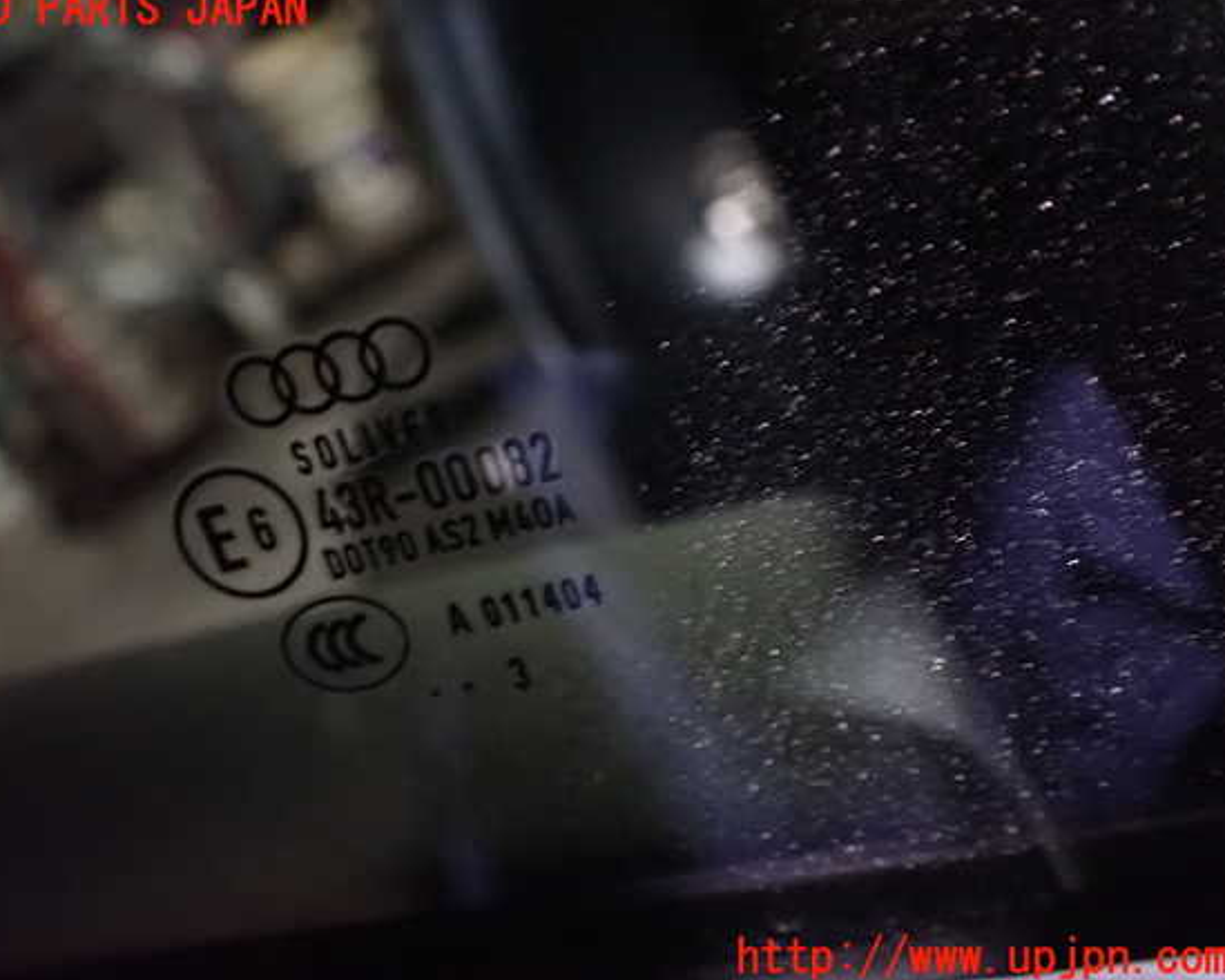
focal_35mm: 32
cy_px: 484
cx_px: 571
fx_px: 1160
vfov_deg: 45.8
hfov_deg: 55.6
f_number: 2.3
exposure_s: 1/10
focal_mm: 5.4
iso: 1600
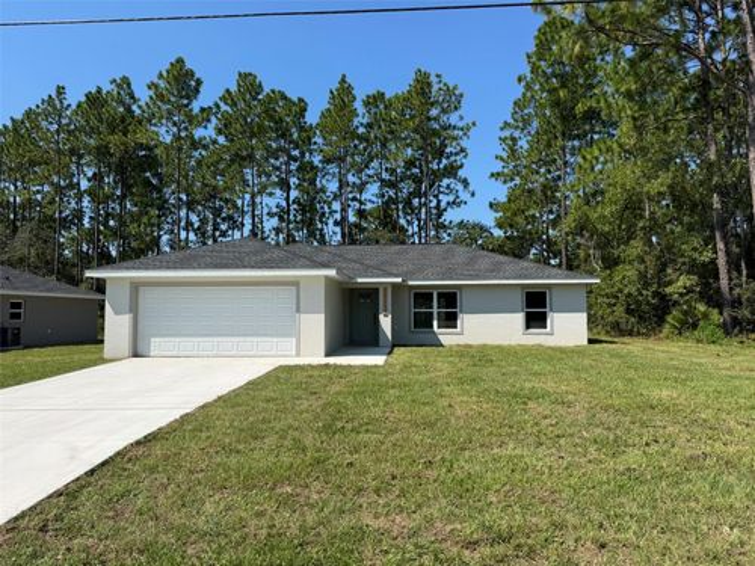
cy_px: 283
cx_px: 378
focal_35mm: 24
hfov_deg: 71.6
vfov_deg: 56.8
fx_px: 523
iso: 80
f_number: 1.78
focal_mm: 6.76
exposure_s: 1/4310
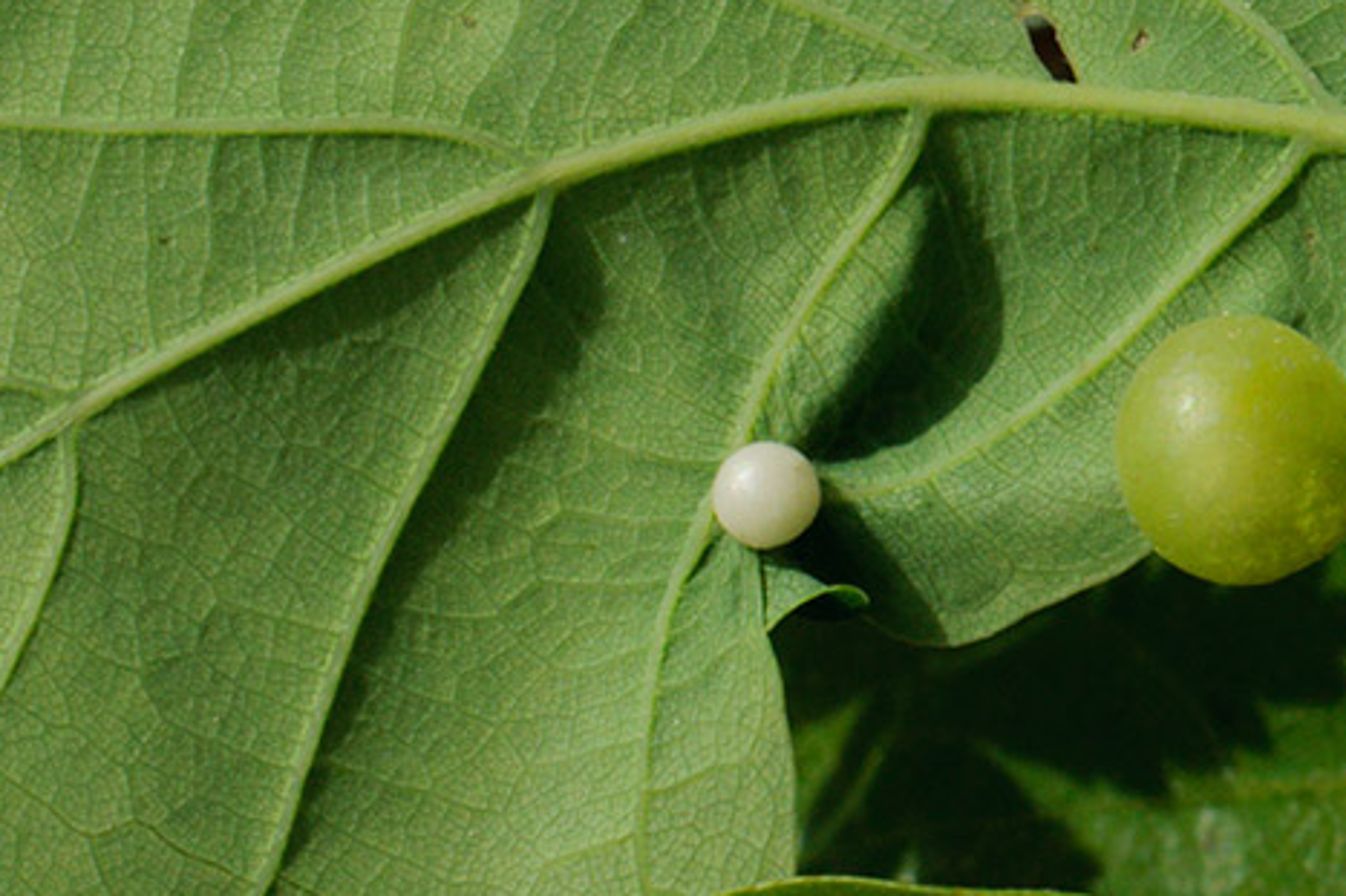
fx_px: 12969
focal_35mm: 347
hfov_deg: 5.9
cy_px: 398
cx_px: 790
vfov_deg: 4.0
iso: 320
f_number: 16
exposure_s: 1/200
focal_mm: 90
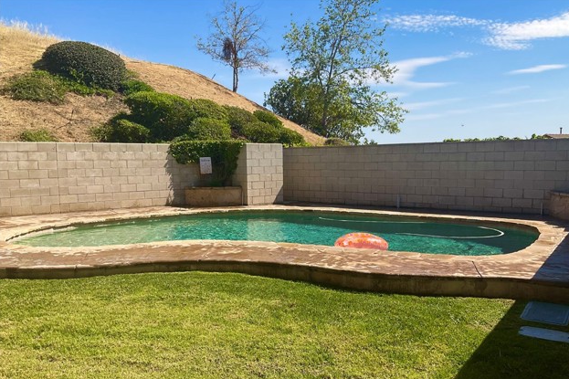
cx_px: 290
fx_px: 490
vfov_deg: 42.2
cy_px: 216
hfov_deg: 60.3
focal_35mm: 31
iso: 16
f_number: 1.8
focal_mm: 3
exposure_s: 1/1848
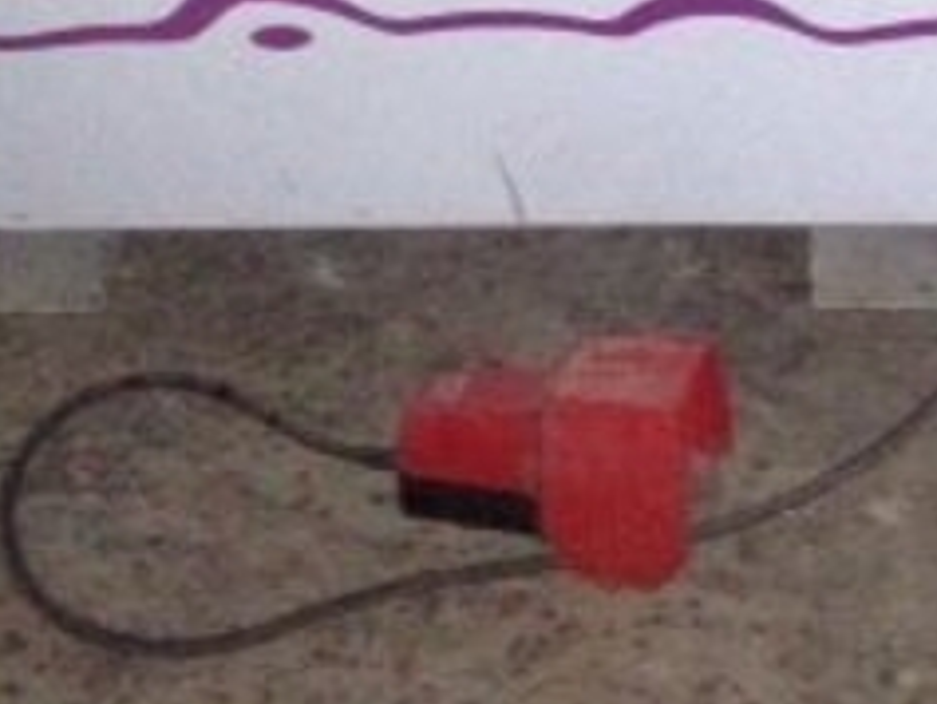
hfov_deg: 16.6
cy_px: -399
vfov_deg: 11.9
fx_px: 3196
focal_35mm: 118
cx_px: 660
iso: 800
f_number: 2.4
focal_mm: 4.28
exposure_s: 1/16
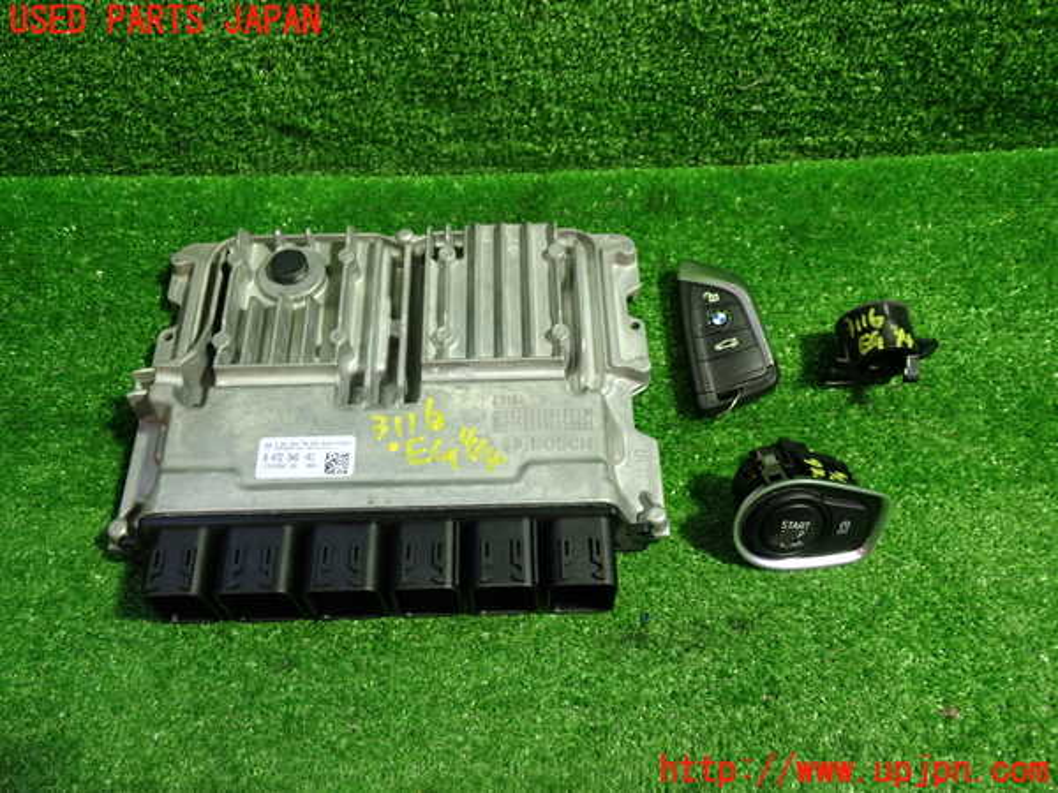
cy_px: 396
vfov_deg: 46.8
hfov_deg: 60.0
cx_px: 529
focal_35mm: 30
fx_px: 917
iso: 250
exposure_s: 1/30
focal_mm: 5.4
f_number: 2.3
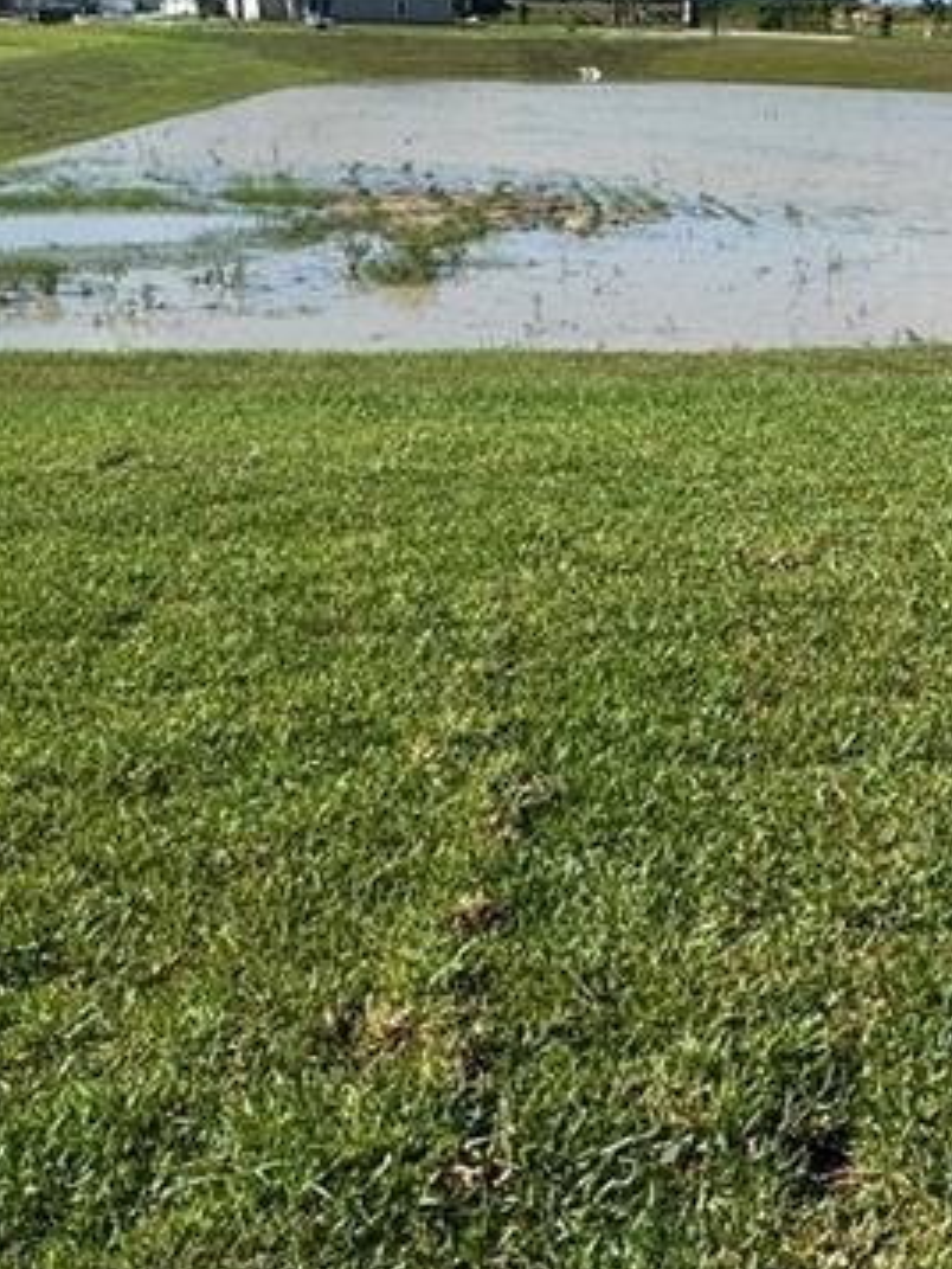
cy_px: 462
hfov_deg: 29.8
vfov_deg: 40.1
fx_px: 1722
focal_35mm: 47
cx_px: 821
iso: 50
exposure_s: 1/1927
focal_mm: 2.22
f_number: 2.2
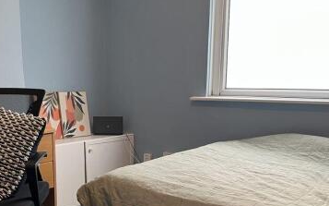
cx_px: 126
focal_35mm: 45
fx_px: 403
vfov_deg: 28.2
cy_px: 155
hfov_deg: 44.1
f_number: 1.6
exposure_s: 1/50
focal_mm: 5.1
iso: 100
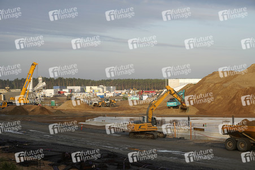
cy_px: 85
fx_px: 531
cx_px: 128
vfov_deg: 18.2
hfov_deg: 27.0
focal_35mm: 75
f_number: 11
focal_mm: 75
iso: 320
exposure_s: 1/250
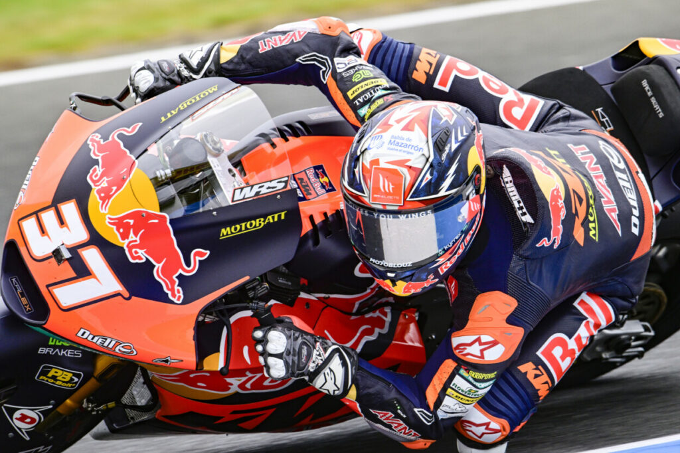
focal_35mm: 600
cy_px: 226
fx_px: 11329
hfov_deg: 3.4
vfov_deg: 2.3
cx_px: 340
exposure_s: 1/800
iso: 1250
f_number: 10
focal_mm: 600
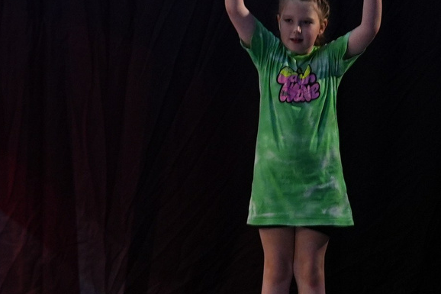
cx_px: -479
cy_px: -108
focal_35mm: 647
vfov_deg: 2.1
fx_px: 7923
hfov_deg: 3.2
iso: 1000
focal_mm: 146
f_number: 2.8
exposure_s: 1/400
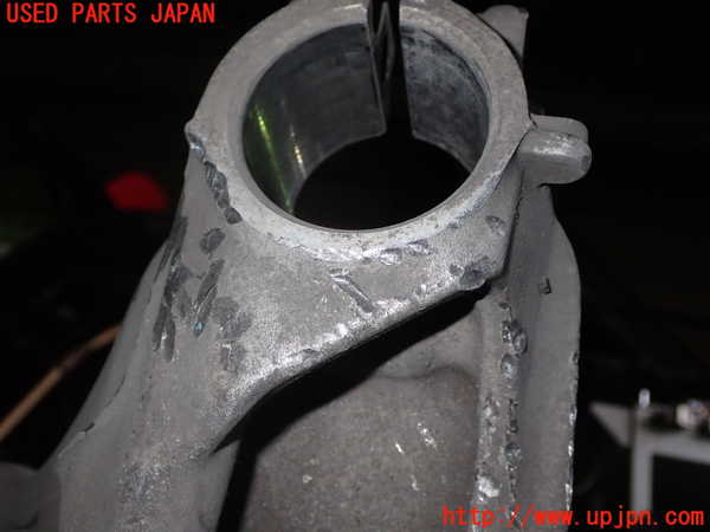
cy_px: 266
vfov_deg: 35.1
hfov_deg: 45.8
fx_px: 841
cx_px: 355
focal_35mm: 41
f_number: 8
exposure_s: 1/40
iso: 200
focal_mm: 7.31
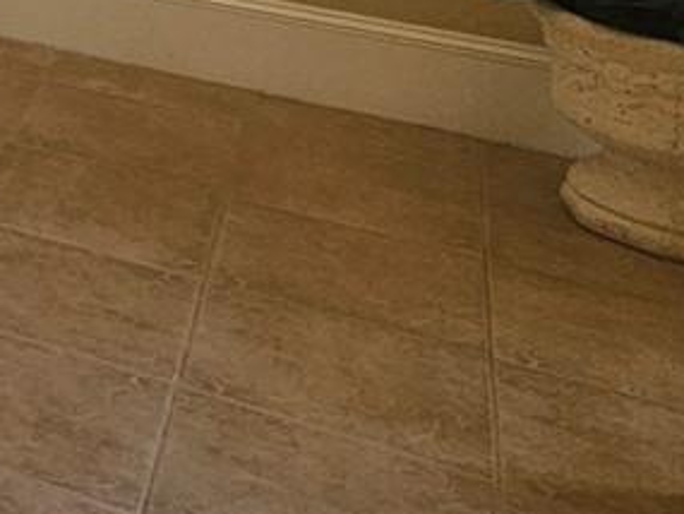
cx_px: -845
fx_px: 1443
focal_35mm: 73
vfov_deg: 16.3
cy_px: -468
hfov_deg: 16.3
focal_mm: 2.2
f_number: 2.2
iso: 50
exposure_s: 1/123
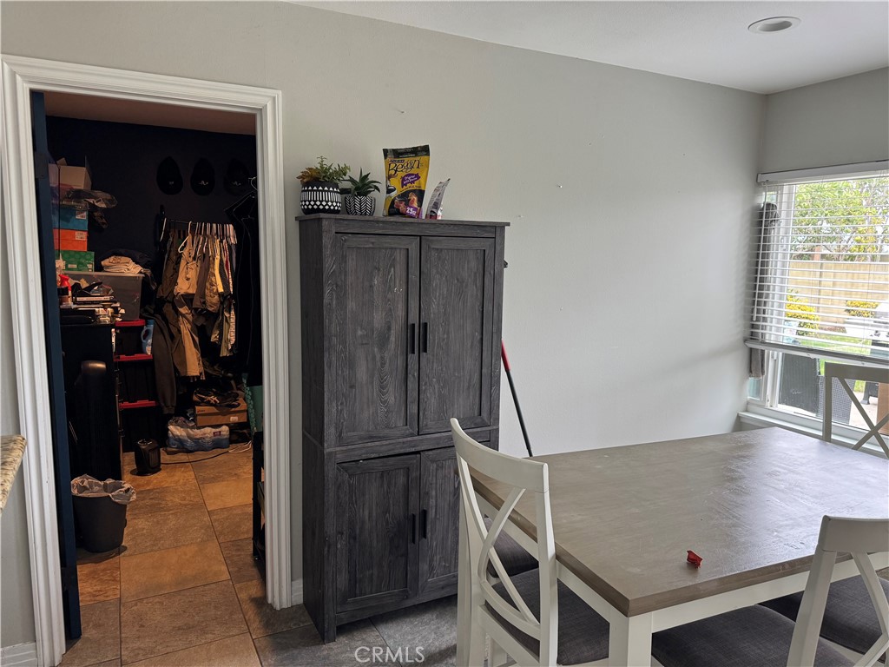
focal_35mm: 24
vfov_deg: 56.8
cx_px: 444
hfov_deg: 71.6
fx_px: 616
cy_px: 334
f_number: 1.78
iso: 160
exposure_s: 1/120
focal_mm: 6.76
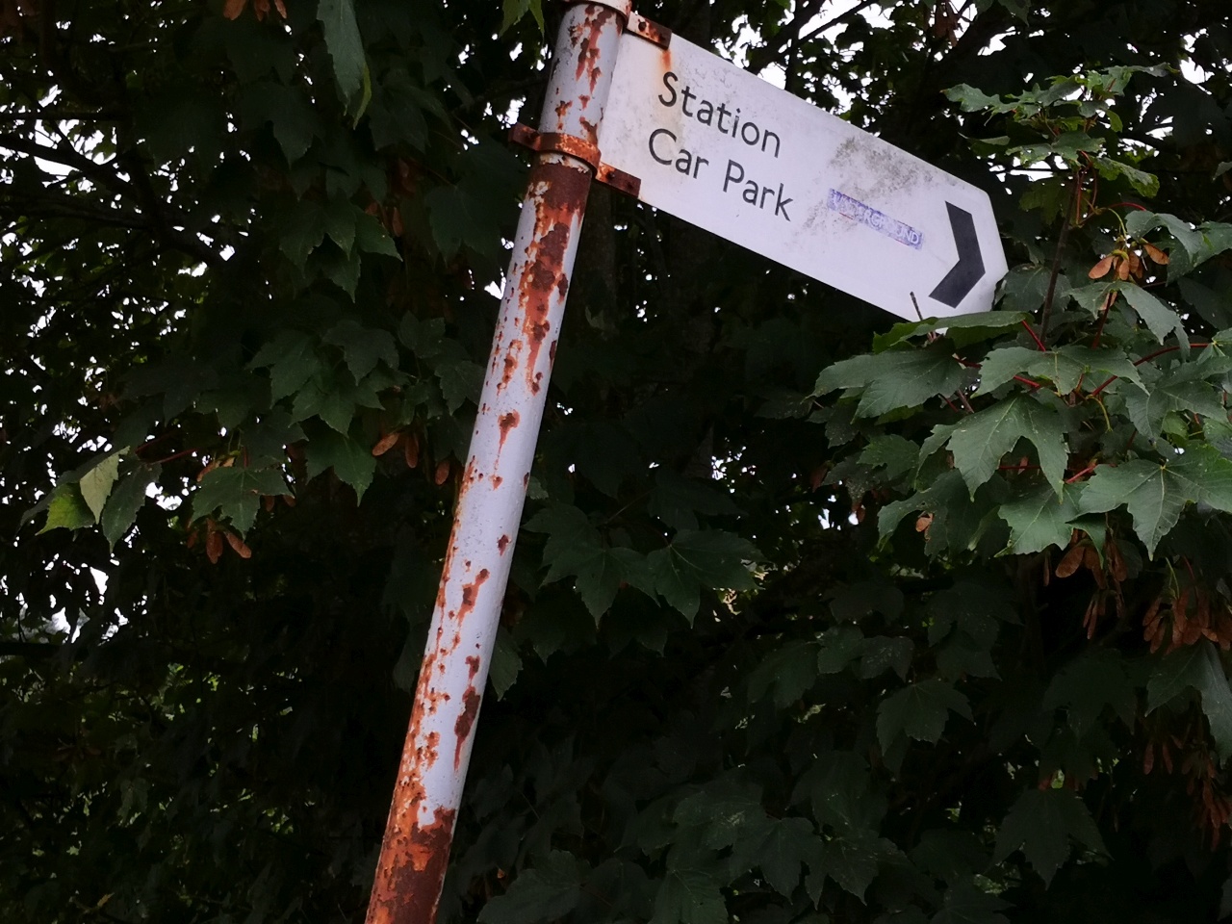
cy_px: 462
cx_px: 616
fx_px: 1922
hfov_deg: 35.5
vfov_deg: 27.0
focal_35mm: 54
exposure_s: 1/420
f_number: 1.6
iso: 50
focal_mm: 3.95
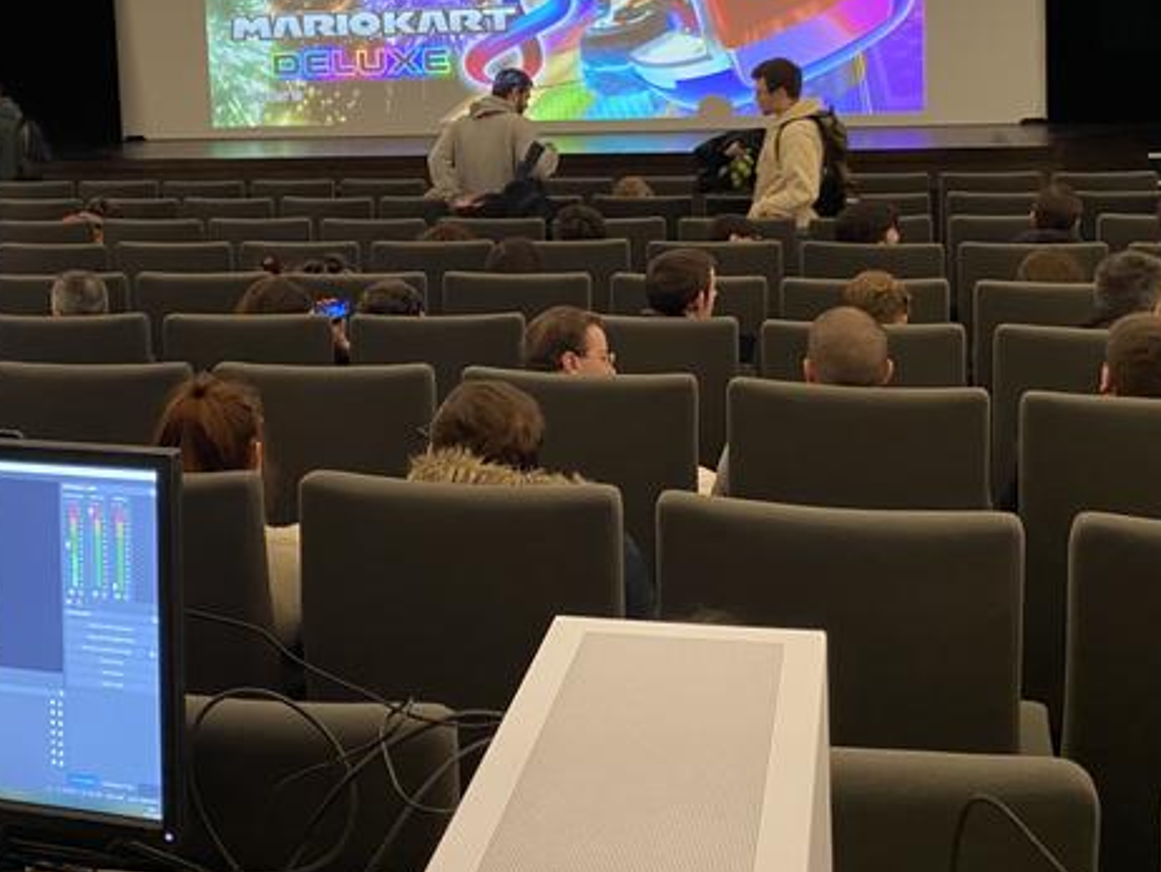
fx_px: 1510
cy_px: 191
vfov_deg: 31.5
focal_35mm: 45
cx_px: 505
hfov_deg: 42.0
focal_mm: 4.25
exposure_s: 1/41
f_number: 1.8
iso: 400
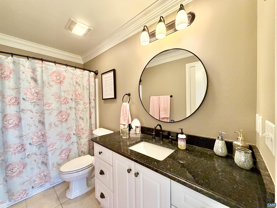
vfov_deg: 85.7
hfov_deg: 102.1
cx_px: 138
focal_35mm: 14
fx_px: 112
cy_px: 104
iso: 320
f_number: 2.2
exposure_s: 1/60
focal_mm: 2.22
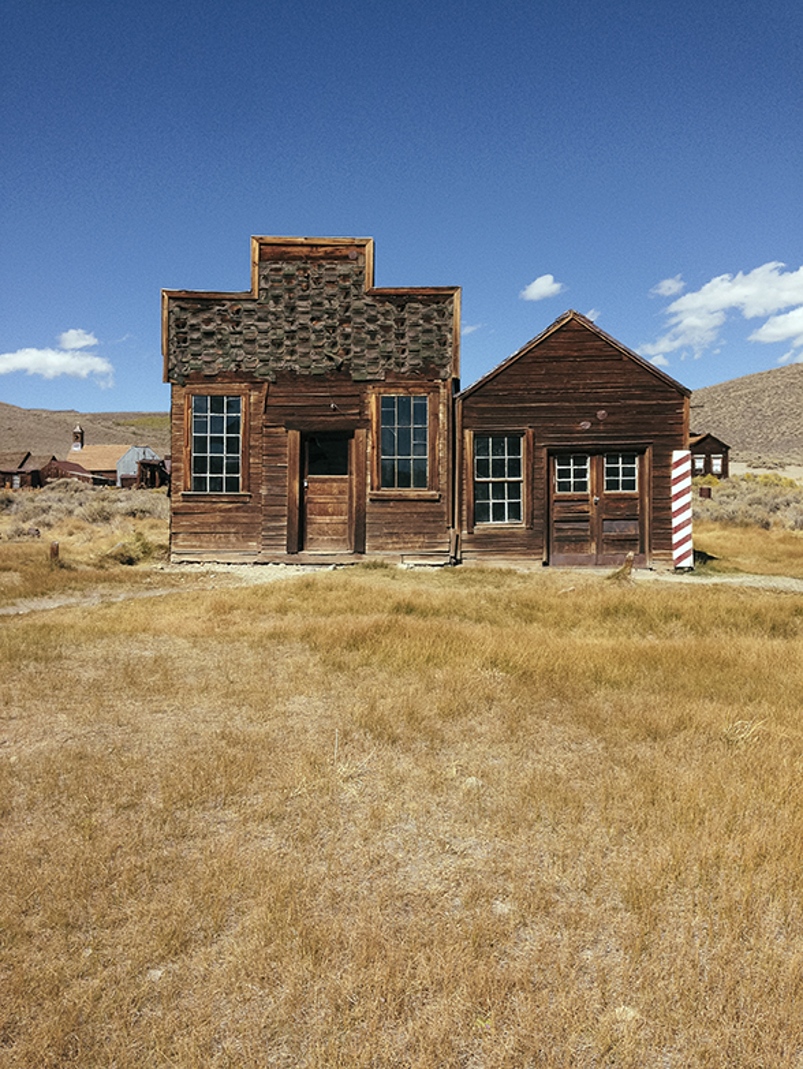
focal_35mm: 33
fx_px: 1020
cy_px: 534
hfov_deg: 43.0
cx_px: 402
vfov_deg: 55.3
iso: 50
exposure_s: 1/2200
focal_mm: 4.12
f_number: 2.4
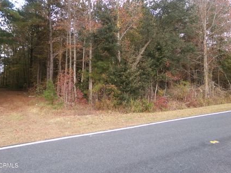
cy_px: 74
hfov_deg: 63.5
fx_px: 187
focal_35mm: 28
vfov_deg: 49.5
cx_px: 110
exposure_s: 1/34
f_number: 3.7
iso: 110
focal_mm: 4.3
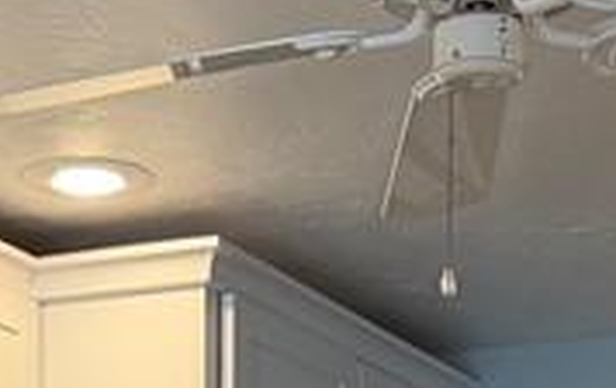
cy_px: 1174
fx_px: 2456
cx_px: 329
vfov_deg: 7.8
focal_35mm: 146
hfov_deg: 14.3
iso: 200
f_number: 1.78
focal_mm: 6.76
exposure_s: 1/120
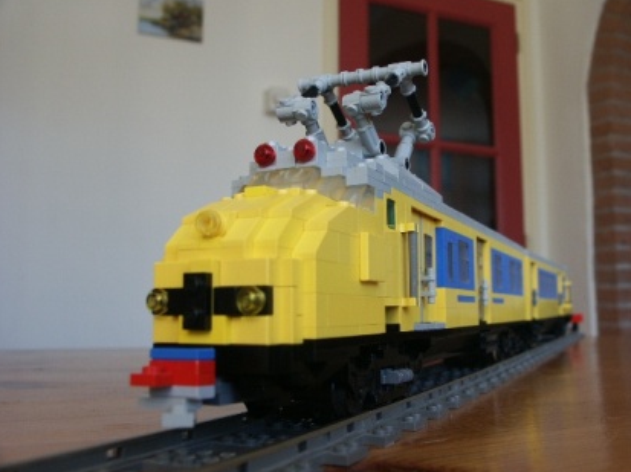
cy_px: 221
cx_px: 338
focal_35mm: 38
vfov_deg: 37.7
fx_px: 692
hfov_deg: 49.0
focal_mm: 9.18
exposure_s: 1/60
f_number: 2.8
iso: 100
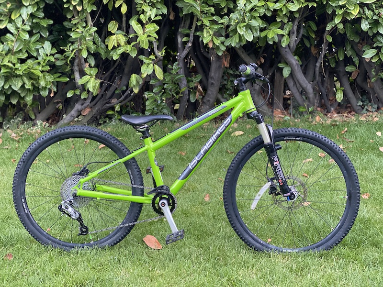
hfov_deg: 36.8
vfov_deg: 28.0
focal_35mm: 52
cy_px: 144
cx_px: 192
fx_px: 575
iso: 250
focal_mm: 6
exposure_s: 1/90
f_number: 2
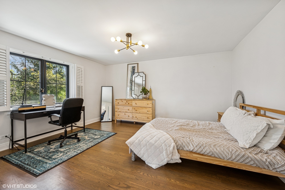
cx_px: 142
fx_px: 111
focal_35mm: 14
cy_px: 95
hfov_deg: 104.3
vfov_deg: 81.1
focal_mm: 14
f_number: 10
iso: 100
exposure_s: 1/3
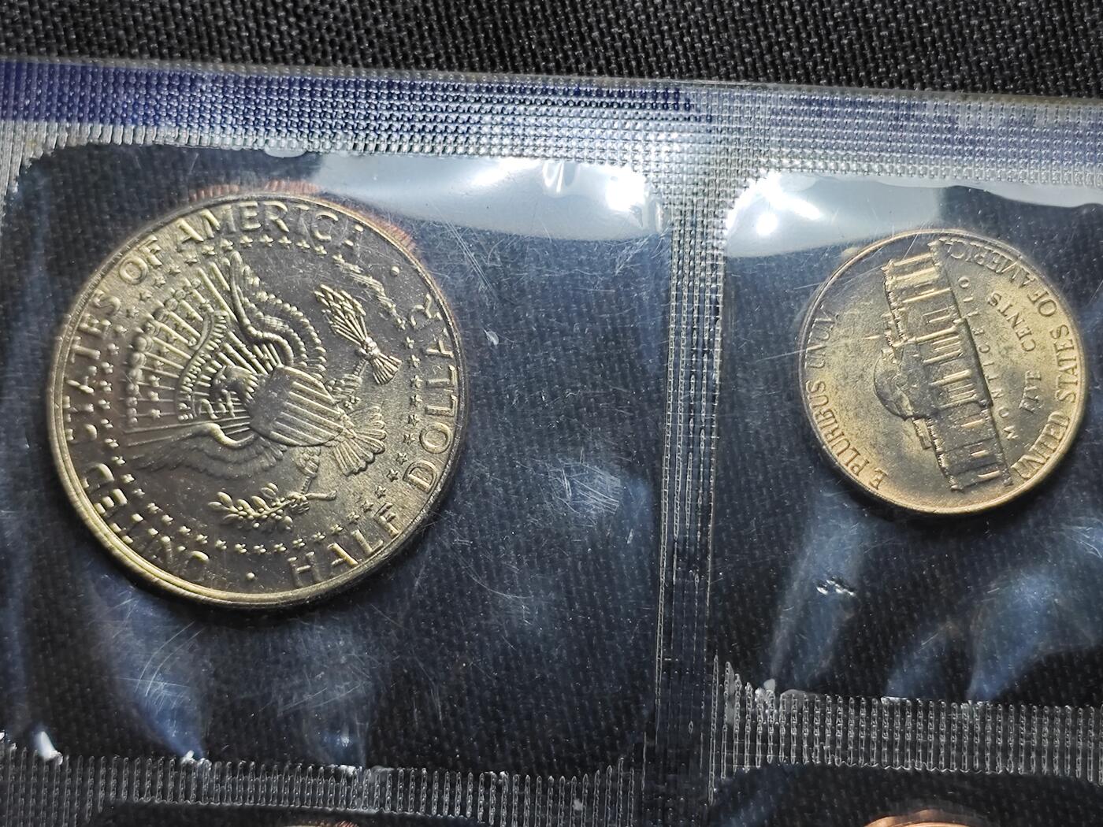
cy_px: 414
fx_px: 2262
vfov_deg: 20.7
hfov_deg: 27.4
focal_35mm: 71
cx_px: 552
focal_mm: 5.84
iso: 64
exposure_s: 1/100
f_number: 1.6
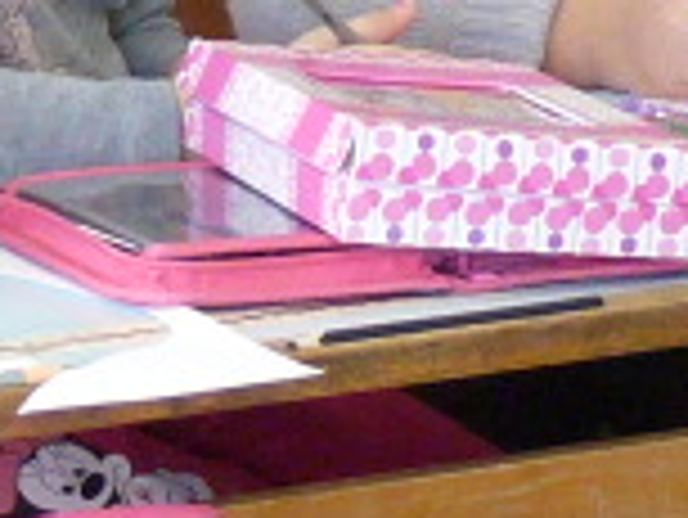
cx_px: -252
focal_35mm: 246
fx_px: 4893
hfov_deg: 7.9
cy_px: -432
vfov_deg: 5.9
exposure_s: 1/80
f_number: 3
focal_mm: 6
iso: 400
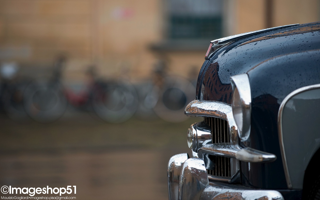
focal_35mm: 204
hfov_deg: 10.3
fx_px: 1779
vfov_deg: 6.4
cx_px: 160
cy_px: 95
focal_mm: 200
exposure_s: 1/250
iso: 800
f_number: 4
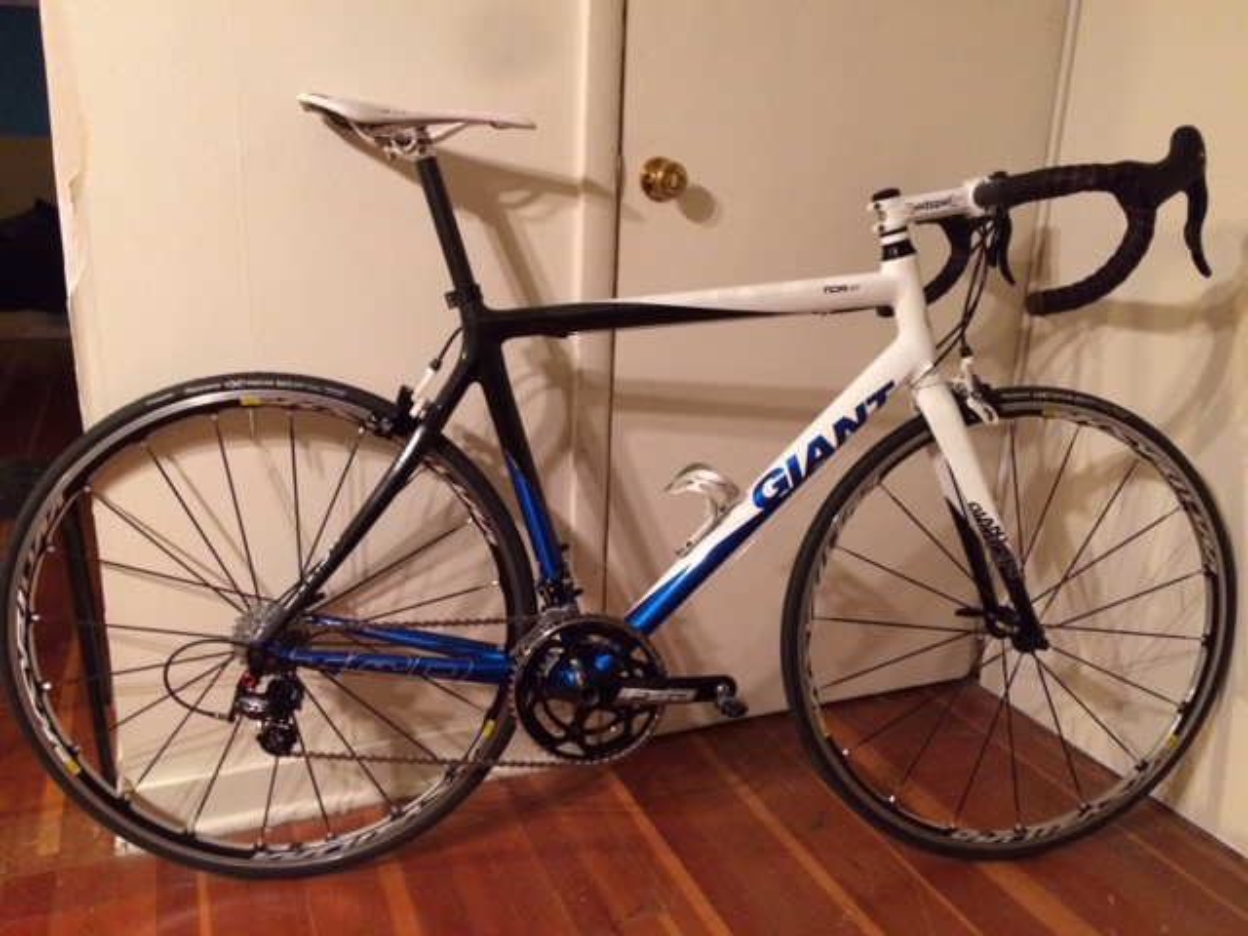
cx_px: 624
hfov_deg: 61.7
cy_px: 468
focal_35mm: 29
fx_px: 1046
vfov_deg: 48.2
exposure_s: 1/15
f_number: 2.2
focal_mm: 4.15
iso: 400
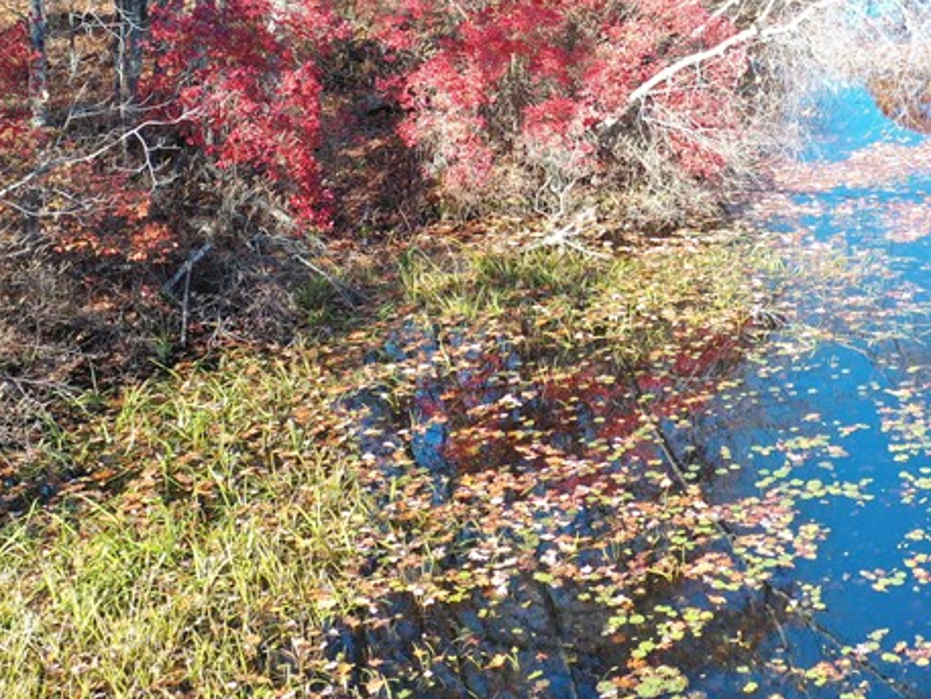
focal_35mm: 64
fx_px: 1722
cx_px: 797
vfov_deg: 22.5
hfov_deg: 29.3
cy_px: 110
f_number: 3.2
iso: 100
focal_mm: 10.26
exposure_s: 1/50
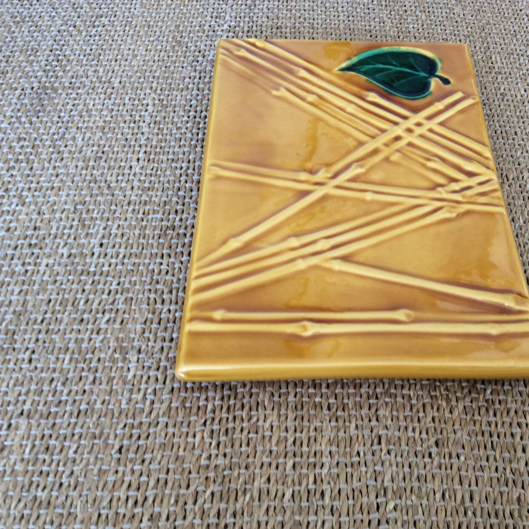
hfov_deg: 43.6
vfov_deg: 43.9
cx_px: 318
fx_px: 657
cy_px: 266
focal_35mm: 38
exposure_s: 1/25
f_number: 2.4
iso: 64
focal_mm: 3.3
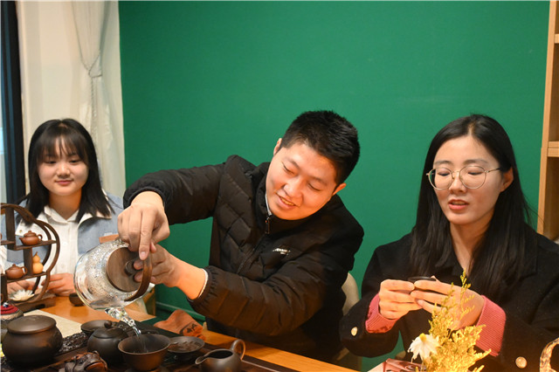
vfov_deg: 35.5
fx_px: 582
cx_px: 280
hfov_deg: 51.3
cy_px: 186
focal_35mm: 38
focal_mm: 25
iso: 5600
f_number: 4.2
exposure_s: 1/60
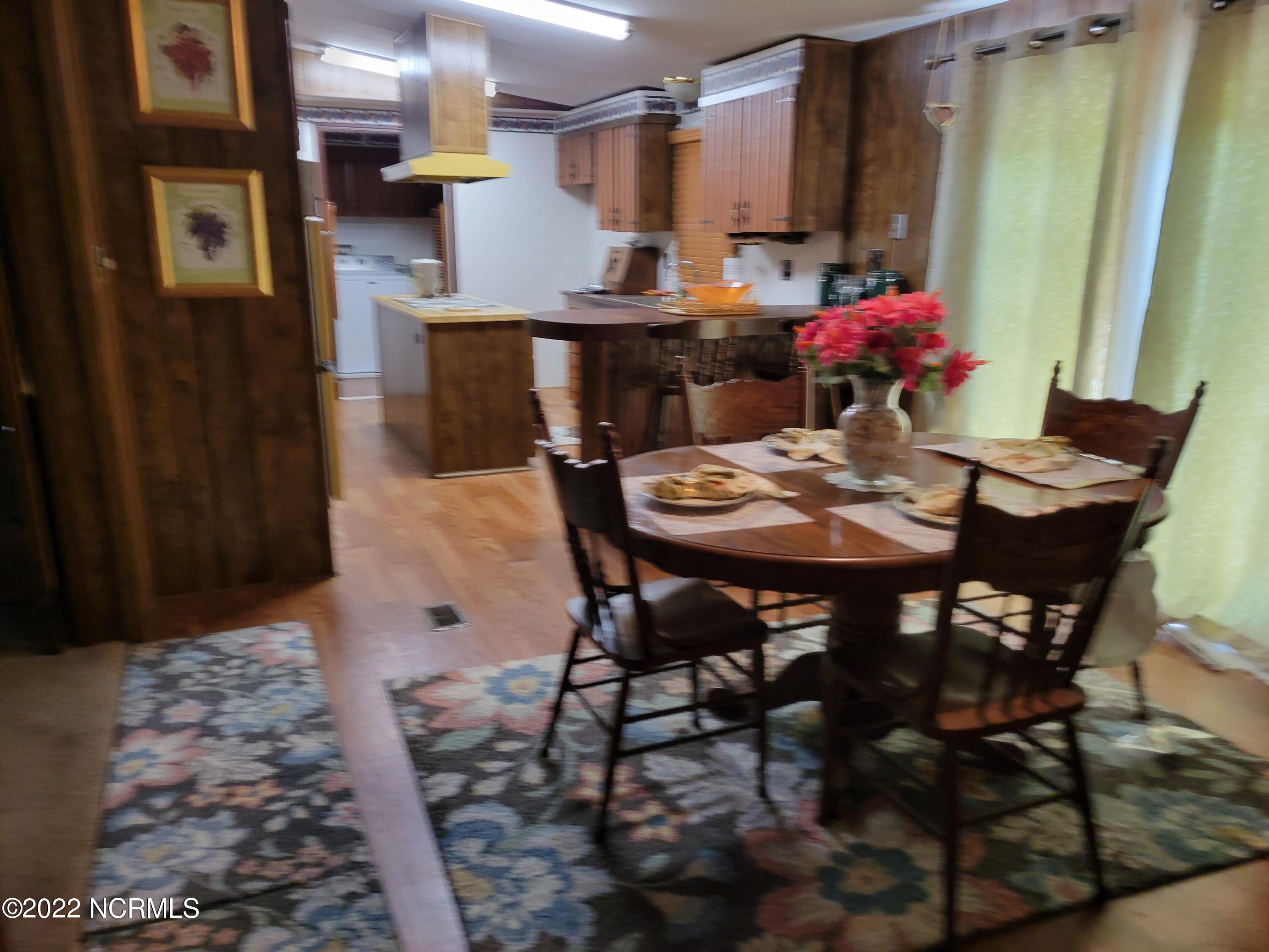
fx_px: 953
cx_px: 634
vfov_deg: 53.1
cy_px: 476
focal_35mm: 26
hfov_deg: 67.3
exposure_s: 1/40
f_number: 1.8
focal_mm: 5.4
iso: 160
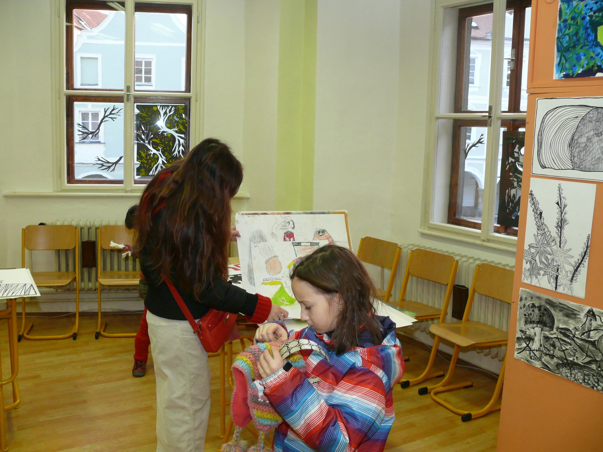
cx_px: 302
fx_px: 610
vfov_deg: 40.7
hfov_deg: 52.6
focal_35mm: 35
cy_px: 226
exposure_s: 1/50
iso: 200
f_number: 2.8
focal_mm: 7.4
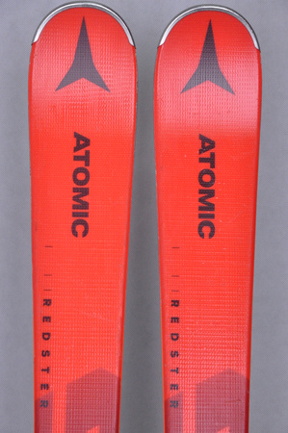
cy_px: 216
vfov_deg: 13.1
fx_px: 1894
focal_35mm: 158
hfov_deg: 8.7
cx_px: 144
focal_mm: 105
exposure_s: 1/125
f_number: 9.5
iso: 3200
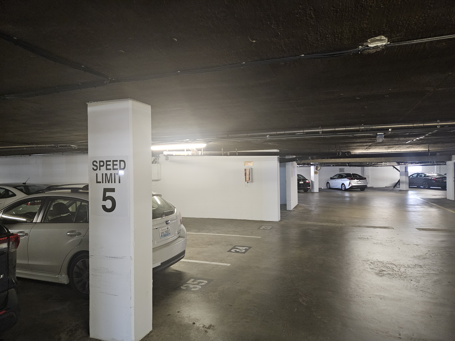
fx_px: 302
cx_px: 228
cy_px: 170
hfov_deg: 73.9
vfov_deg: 58.9
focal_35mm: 23
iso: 640
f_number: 1.8
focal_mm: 5.4
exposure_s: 1/40
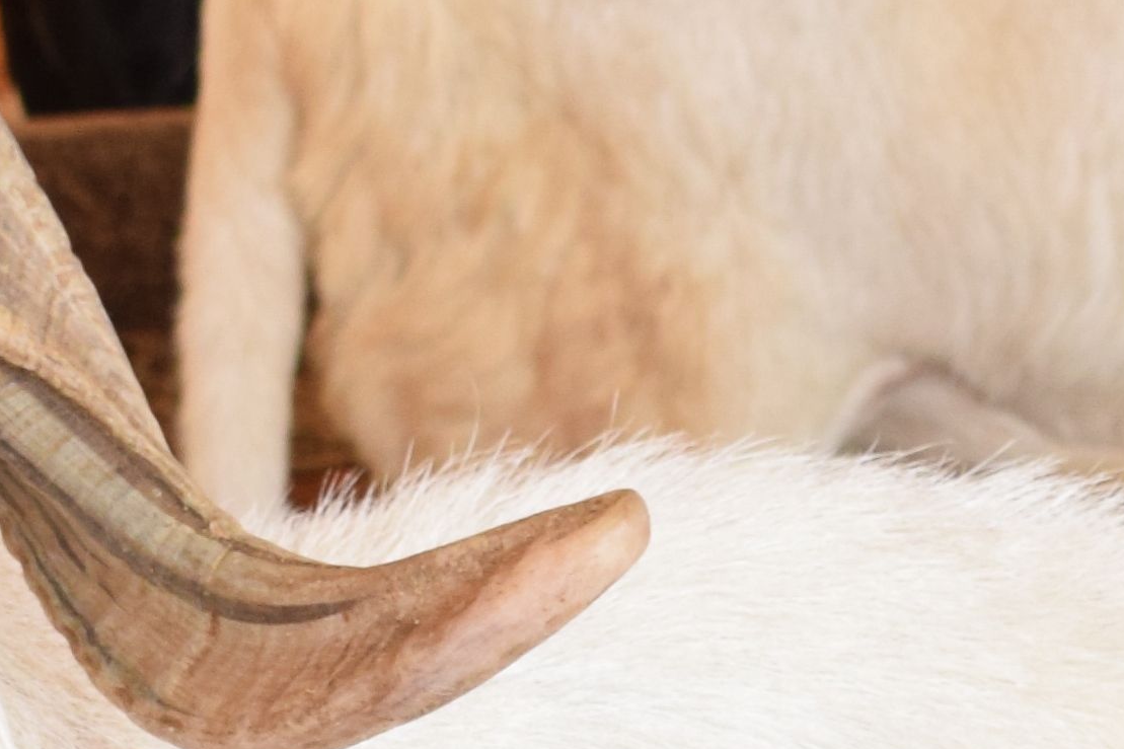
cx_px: 963
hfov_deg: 7.4
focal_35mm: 276
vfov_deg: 4.9
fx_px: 8615
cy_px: 1749
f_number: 7.1
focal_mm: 34
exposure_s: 1/200
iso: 640
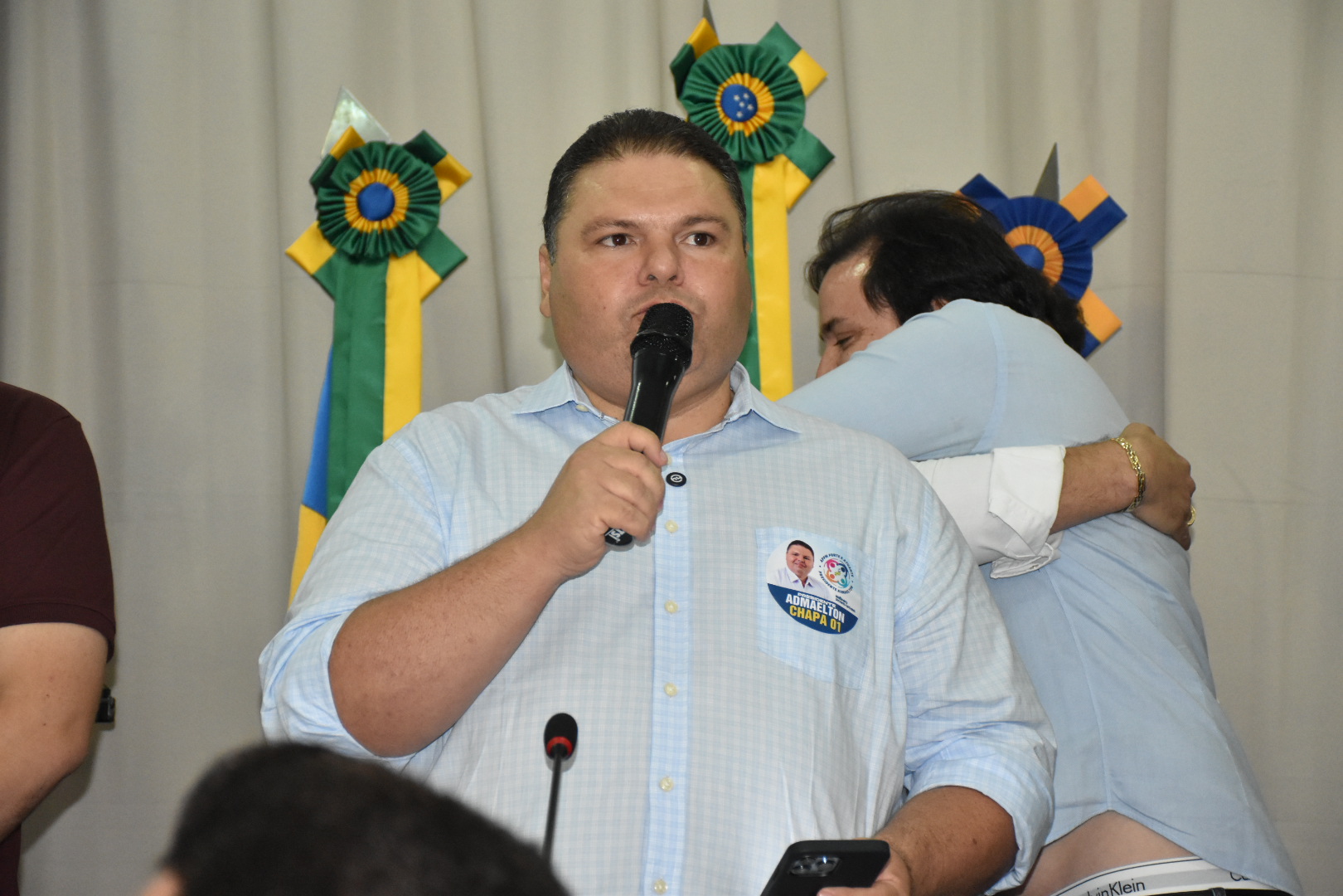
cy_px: 448
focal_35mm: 93
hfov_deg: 21.9
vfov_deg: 14.7
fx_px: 3469
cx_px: 672
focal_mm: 62
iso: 3200
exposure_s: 1/125
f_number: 5
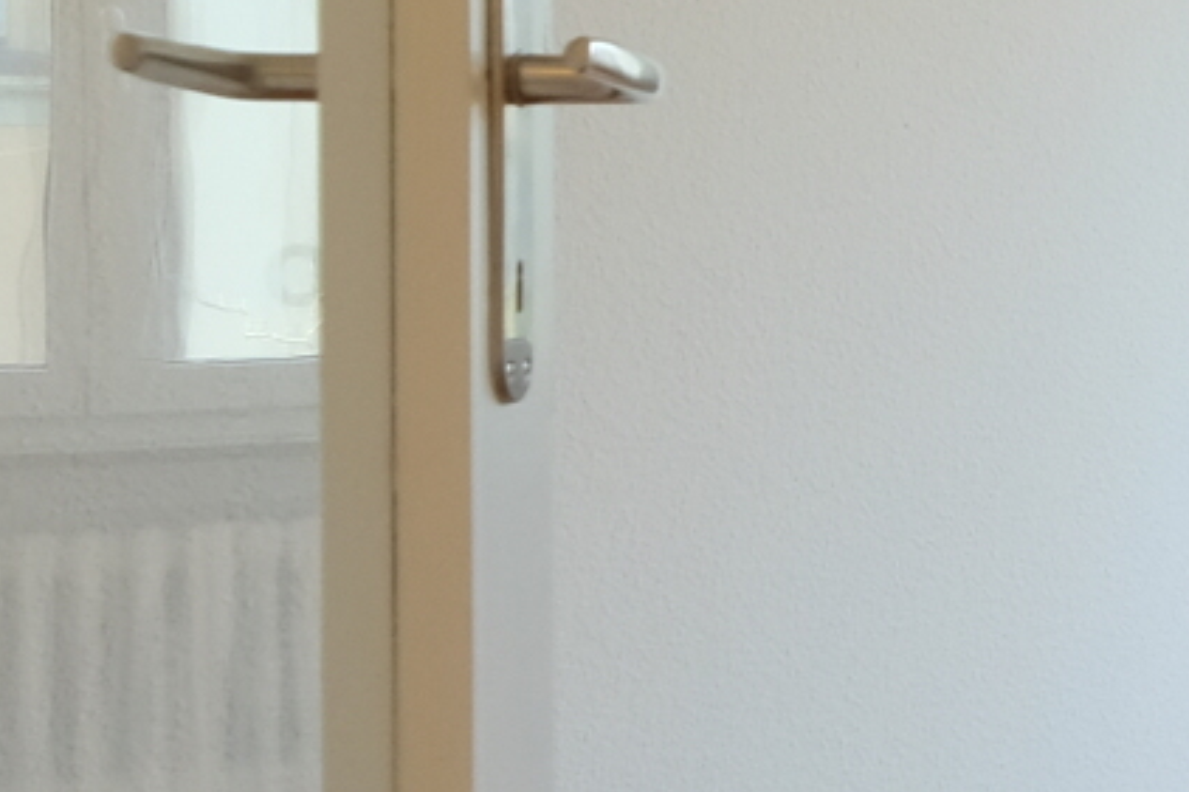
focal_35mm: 91
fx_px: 3004
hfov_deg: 13.4
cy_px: 204
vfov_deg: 15.0
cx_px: 3119
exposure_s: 1/60
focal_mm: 10
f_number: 4
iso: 400
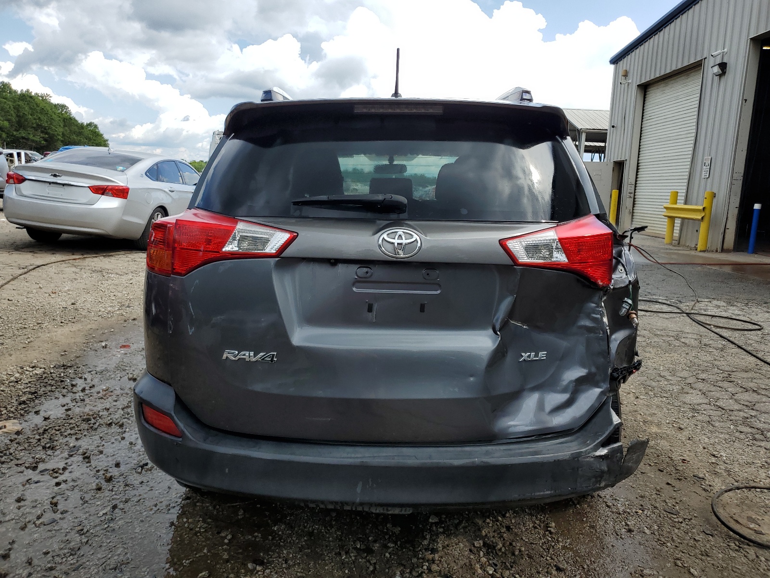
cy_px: 289
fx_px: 578
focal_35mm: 26
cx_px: 385
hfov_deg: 67.3
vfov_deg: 53.1
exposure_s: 1/2000
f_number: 1.5
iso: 50
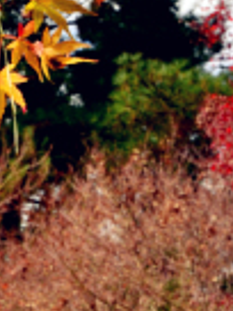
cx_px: -144
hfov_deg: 6.6
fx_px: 1983
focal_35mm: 221
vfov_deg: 9.0
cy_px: 136
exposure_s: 1/30
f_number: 20
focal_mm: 38
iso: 500
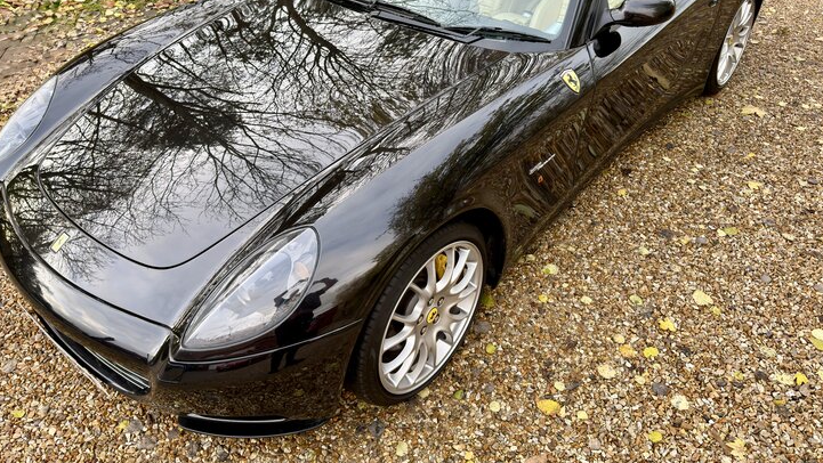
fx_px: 633
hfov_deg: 66.1
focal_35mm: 29
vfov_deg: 39.9
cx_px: 411
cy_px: 166
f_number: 1.78
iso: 50
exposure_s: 1/158
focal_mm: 6.76
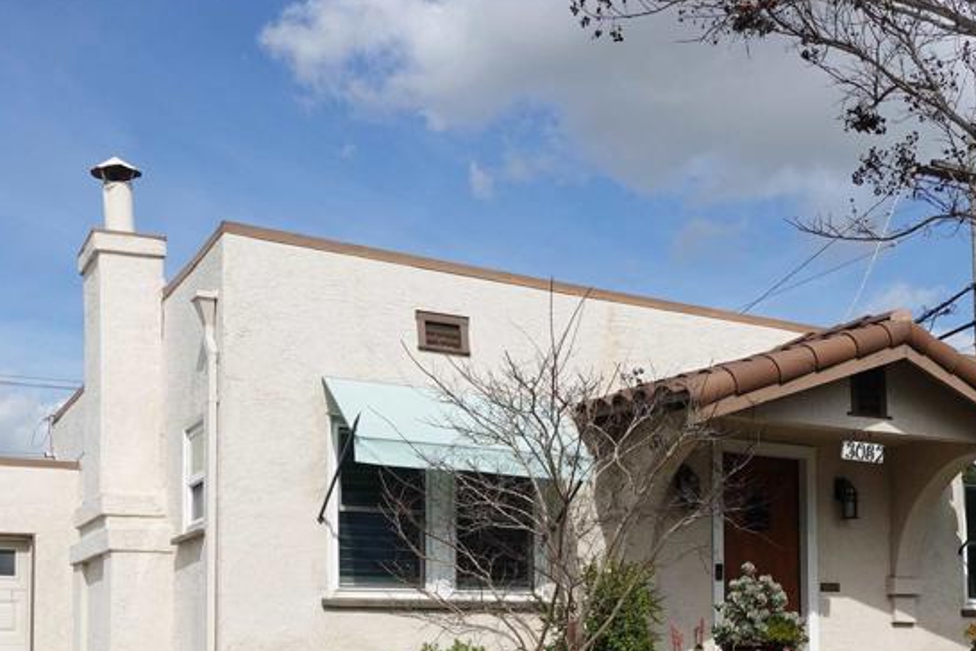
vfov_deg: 28.6
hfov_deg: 43.2
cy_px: 598
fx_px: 1220
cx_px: 626
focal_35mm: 45
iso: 125
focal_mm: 9.4
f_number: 5.6
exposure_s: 1/100
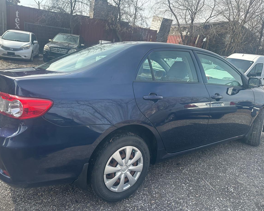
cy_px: 107
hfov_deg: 66.0
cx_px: 126
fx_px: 203
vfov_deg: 55.0
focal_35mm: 26
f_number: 1.78
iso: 80
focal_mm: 6.86
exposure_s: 1/1227
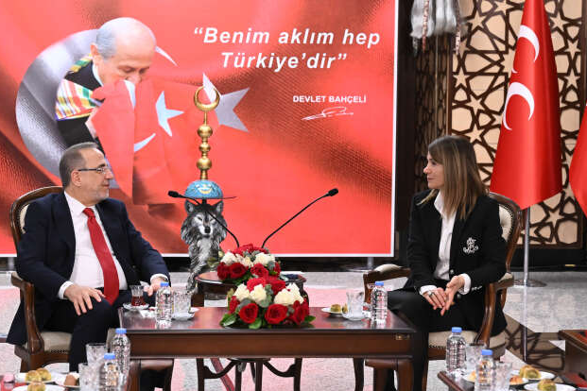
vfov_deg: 12.2
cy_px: 206
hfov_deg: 18.3
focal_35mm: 112
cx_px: 269
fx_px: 1826
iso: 2000
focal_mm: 66
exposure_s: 1/125
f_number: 5
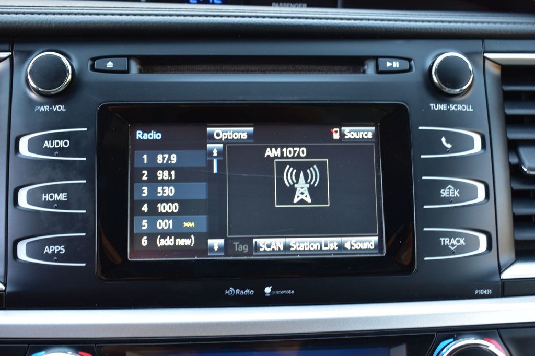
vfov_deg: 26.5
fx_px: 758
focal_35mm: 51
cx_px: 268
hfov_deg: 38.9
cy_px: 178
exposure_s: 1/20
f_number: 6.3
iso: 400
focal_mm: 34
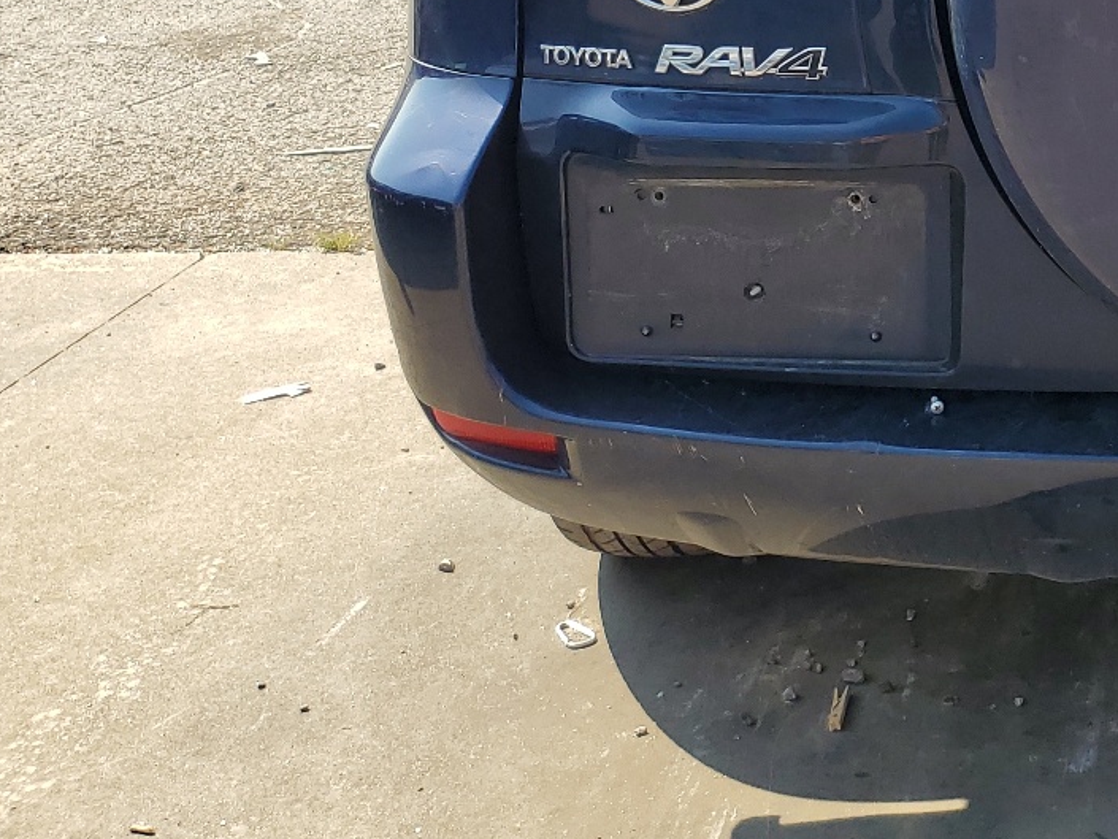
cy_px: -109
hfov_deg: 29.4
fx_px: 1906
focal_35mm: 59
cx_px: 1239
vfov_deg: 23.2
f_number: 1.5
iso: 50
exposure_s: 1/1250
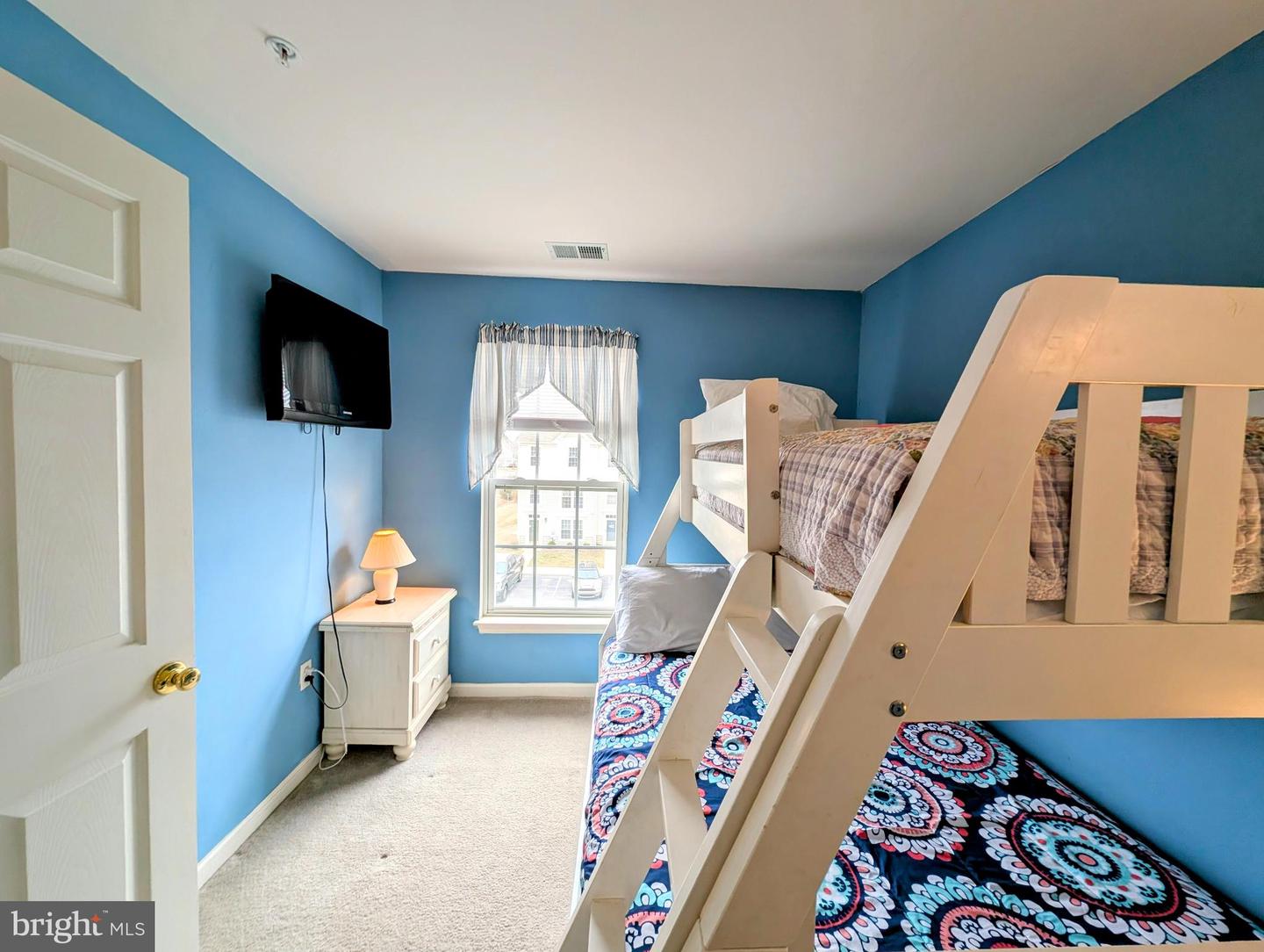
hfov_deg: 110.5
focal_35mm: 12
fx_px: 439
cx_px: 632
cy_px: 476
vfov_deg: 94.6
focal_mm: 2.23
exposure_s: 1/152
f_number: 1.95
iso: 43
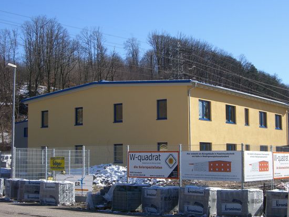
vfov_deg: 24.4
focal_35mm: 60
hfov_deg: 32.2
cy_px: 114
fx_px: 501
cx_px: 153
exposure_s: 1/320
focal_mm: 9
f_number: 5.2
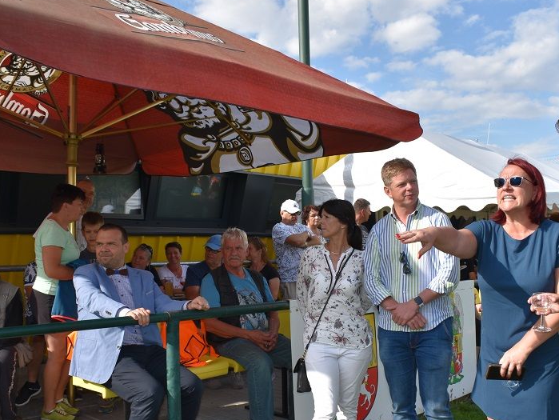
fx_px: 614
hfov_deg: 48.9
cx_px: 266
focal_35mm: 38
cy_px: 261
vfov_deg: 37.5
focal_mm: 18
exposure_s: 1/200
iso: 100
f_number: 9
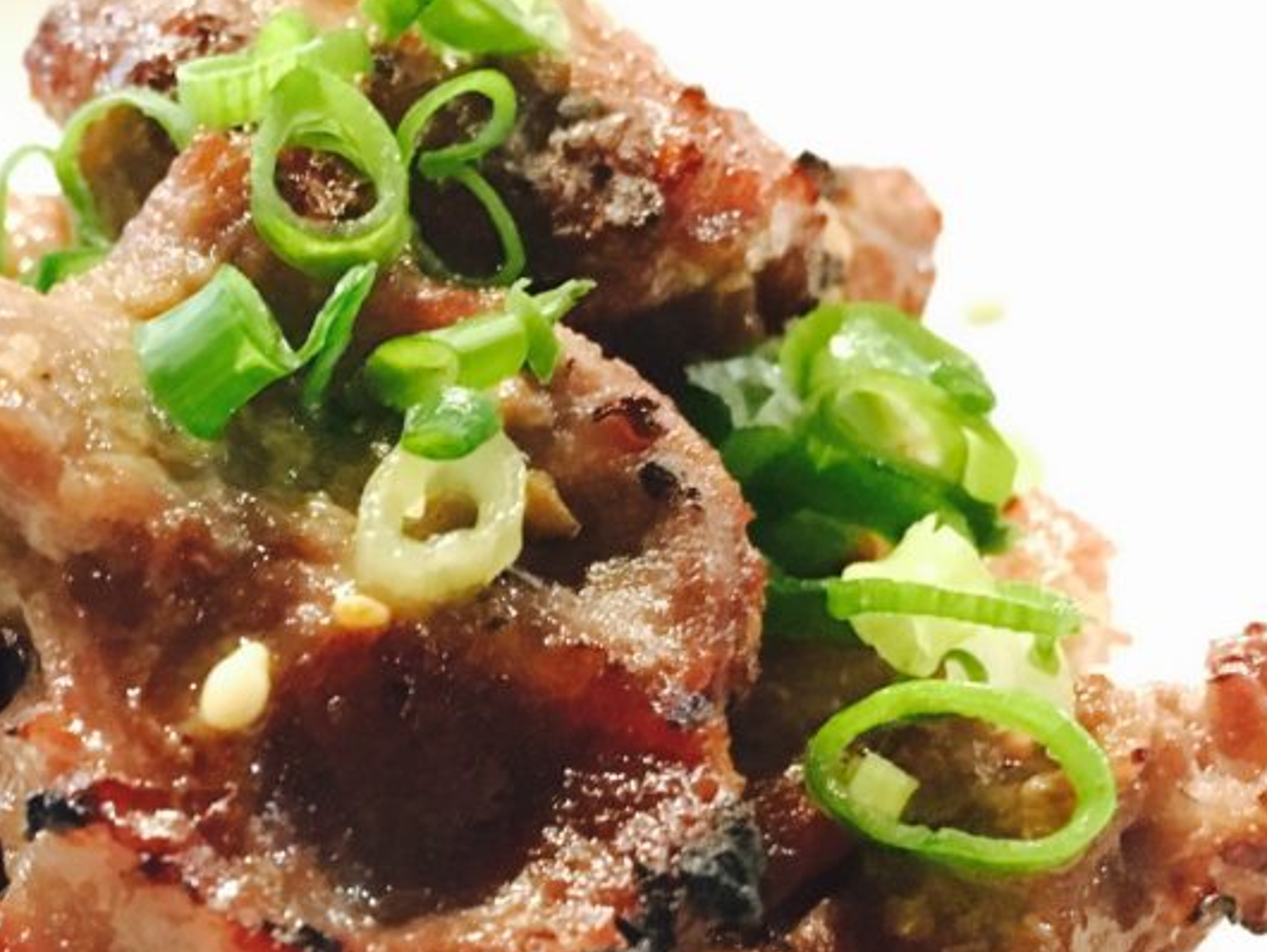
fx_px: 2051
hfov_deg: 32.9
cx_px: 170
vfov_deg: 25.8
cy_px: 713
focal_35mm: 56
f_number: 2.2
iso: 800
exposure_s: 1/15
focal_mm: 4.15
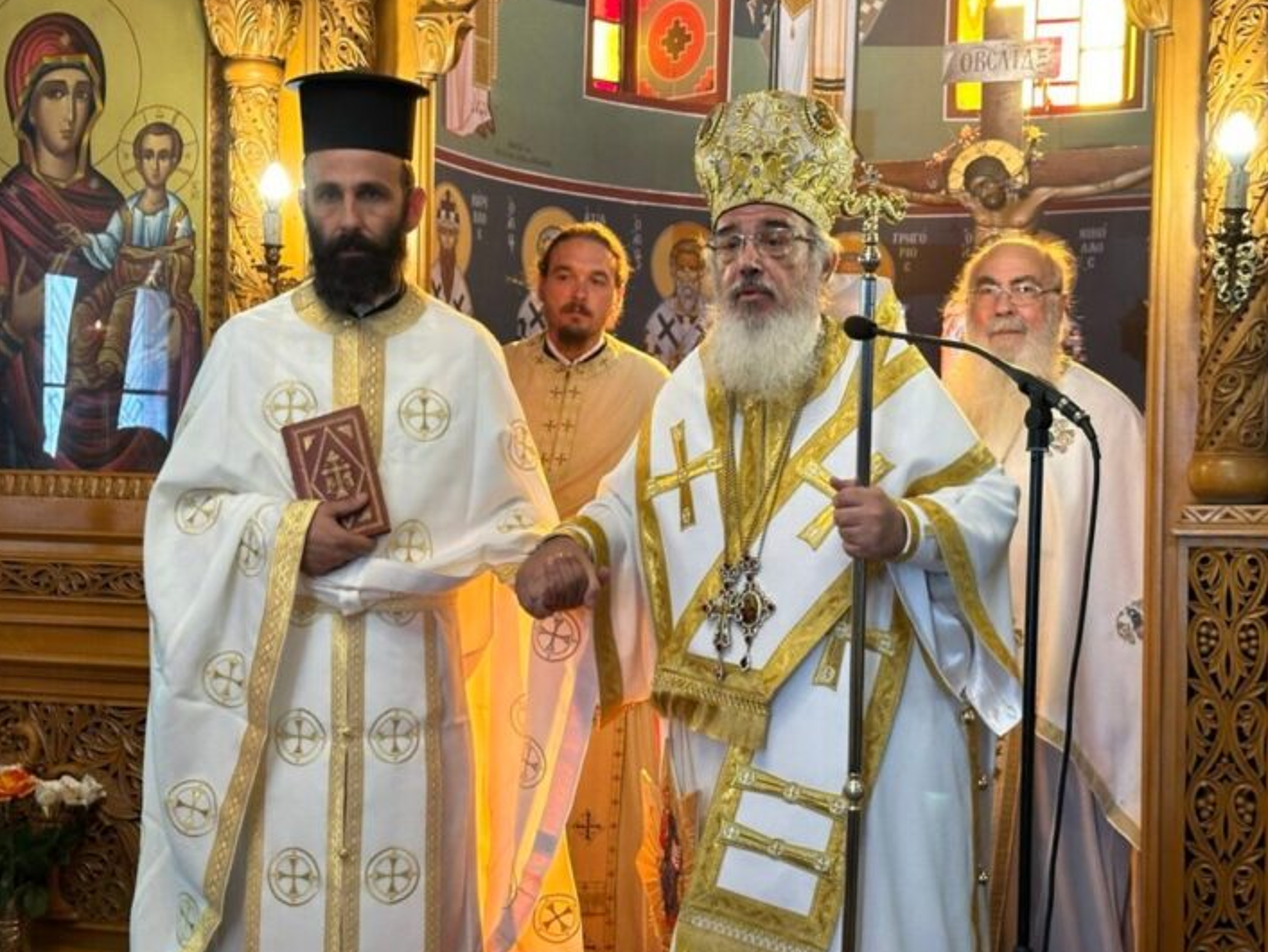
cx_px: 603
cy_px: 493
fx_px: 1869
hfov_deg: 37.5
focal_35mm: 51
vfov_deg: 28.6
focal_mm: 6.86
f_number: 1.78
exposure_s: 1/33
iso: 250
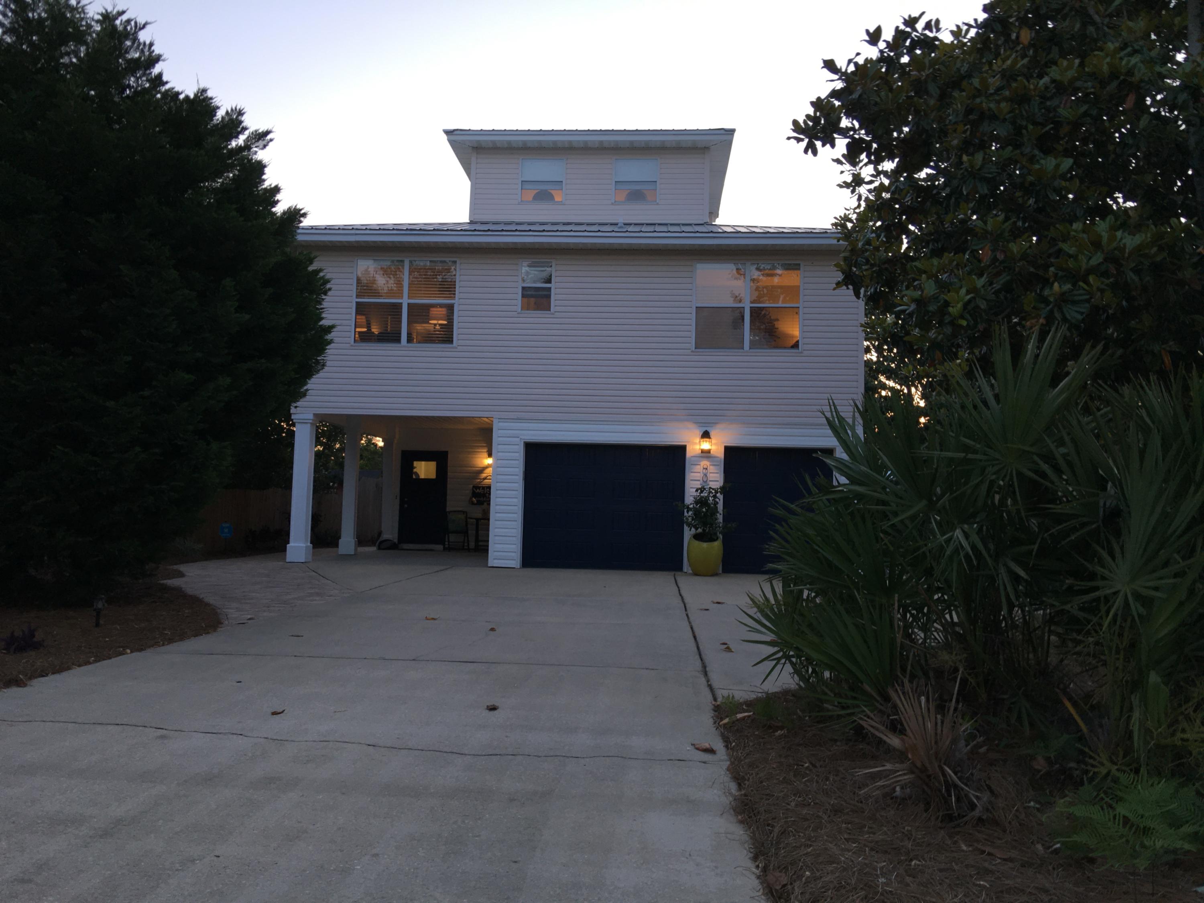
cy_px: 452
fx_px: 1009
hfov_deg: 61.7
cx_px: 602
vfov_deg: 48.2
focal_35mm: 29
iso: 25
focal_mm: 4.15
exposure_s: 1/30
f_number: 2.2
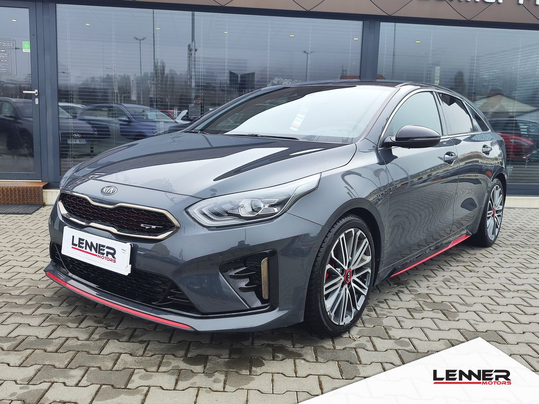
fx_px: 358
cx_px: 270
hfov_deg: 73.9
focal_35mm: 23
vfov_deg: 58.9
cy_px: 202
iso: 50
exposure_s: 1/268
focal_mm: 7.01
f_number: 1.69
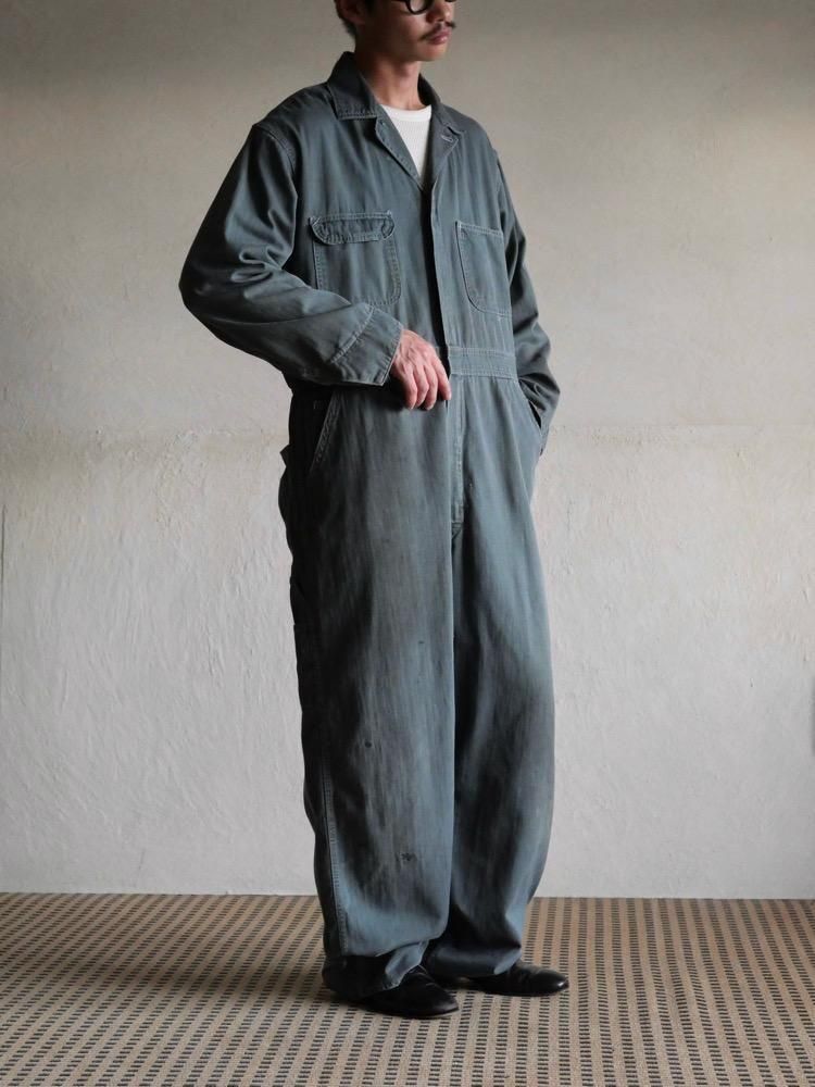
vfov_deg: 30.3
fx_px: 2009
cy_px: 544
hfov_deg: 22.9
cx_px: 408
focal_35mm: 64
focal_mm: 32
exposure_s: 1/25
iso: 3200
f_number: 3.8
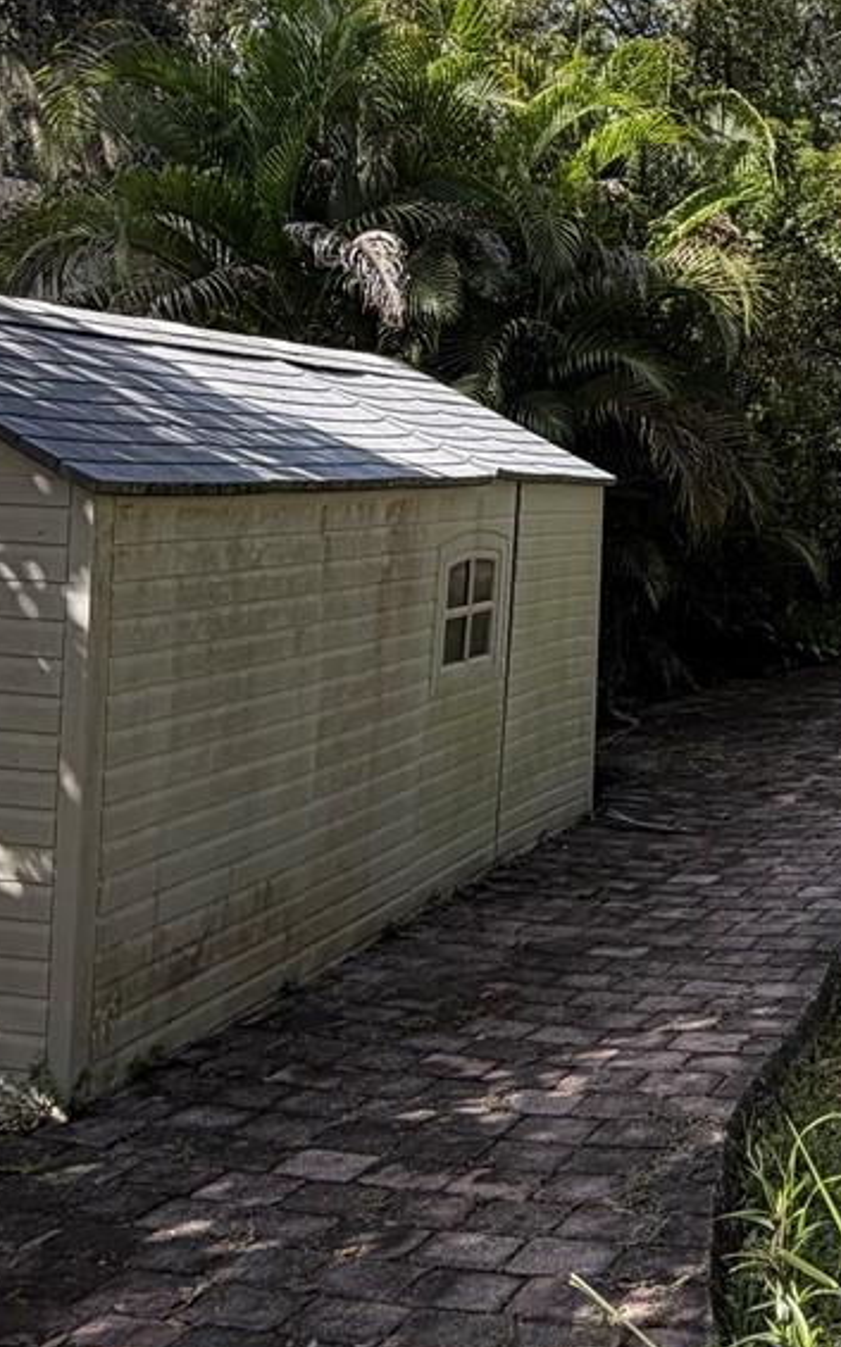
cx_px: 991
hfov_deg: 27.2
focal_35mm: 42
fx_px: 1541
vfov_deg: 46.6
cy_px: 467
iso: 40
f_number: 2.2
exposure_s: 1/514
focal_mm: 2.22
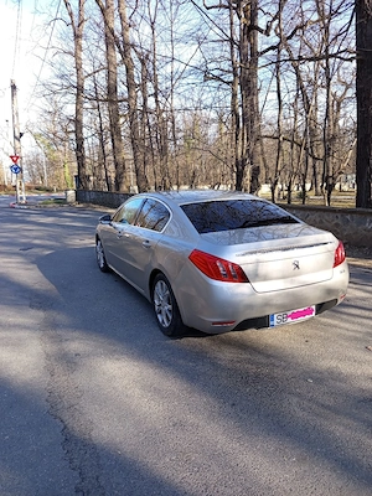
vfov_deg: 71.6
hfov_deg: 56.8
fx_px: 344
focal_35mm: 24
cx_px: 186
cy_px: 248
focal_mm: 5.24
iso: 50
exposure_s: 1/164
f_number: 1.7
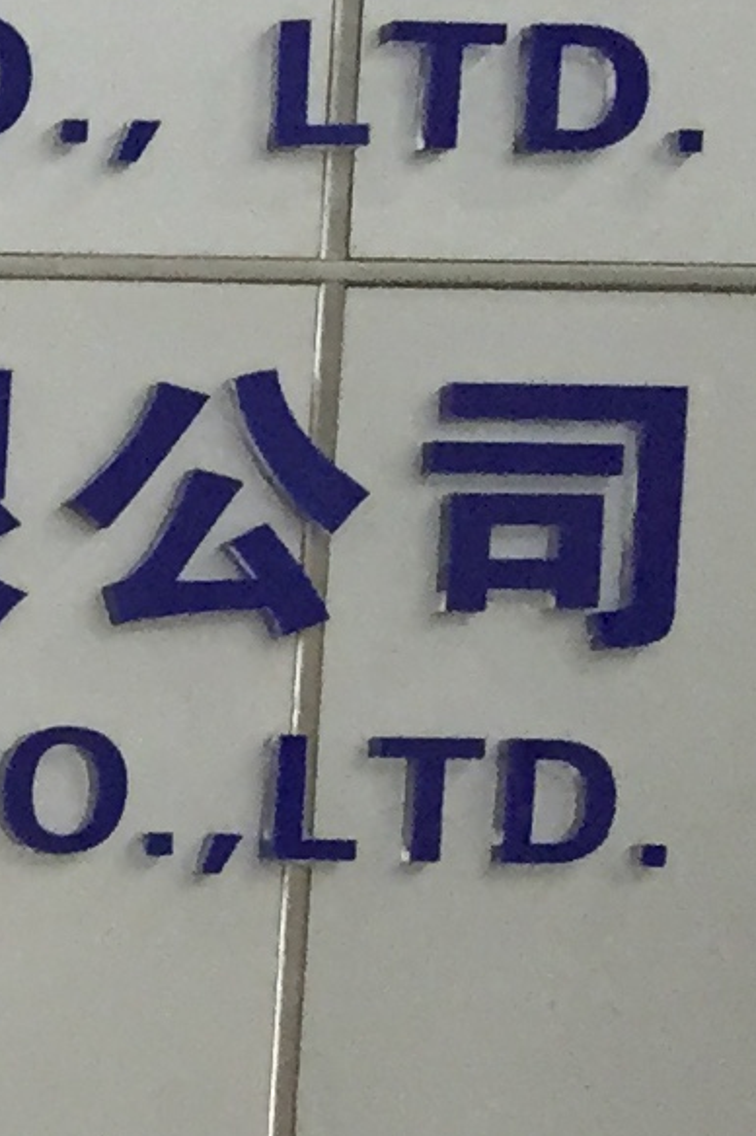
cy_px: 1428
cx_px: -2414
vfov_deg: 11.9
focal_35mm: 169
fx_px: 5329
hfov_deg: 6.4
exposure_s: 1/30
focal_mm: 4.15
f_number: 2.2
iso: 125
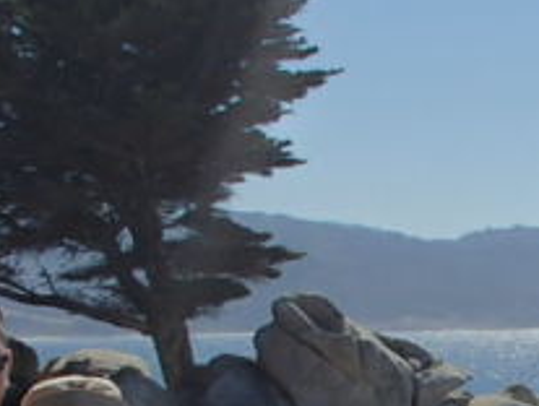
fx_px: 1685
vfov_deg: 13.2
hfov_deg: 17.6
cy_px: 547
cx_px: 578
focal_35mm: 108
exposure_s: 1/125
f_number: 11
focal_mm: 5
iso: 100
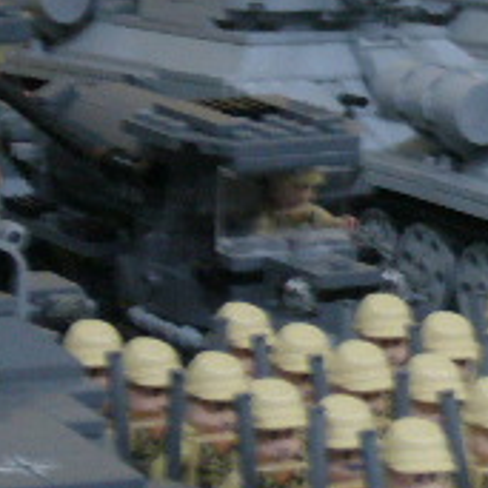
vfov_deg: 6.7
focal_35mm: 262
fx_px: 4179
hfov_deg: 6.6
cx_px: 651
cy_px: 97
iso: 200
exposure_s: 1/8
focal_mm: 13
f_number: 4.3
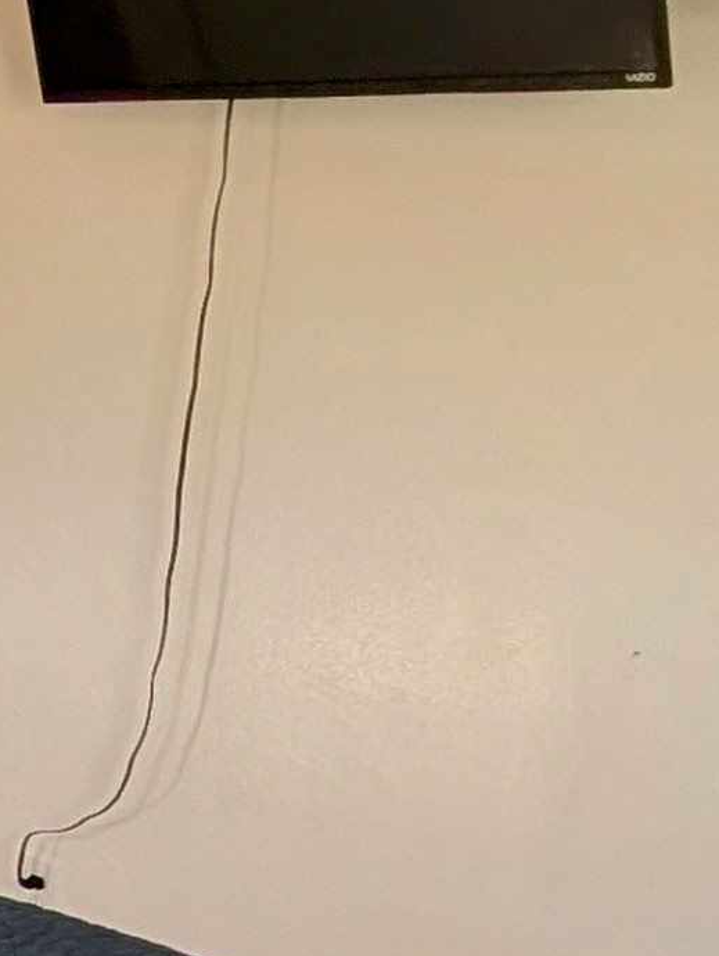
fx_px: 1963
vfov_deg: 27.4
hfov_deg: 15.2
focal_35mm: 71
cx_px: -851
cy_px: 495
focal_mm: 2.02
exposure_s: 1/120
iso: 72
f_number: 1.7
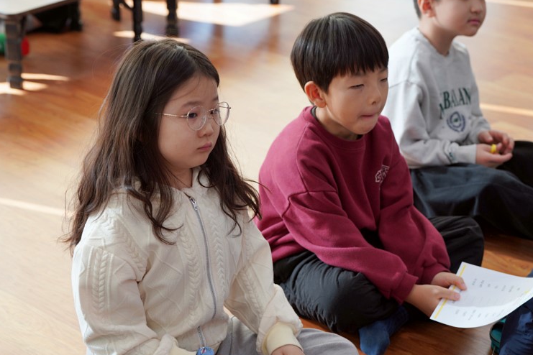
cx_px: 213
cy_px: 208
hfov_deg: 23.9
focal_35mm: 85
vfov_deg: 16.1
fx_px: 1258
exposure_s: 1/160
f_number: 4
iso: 500
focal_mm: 70
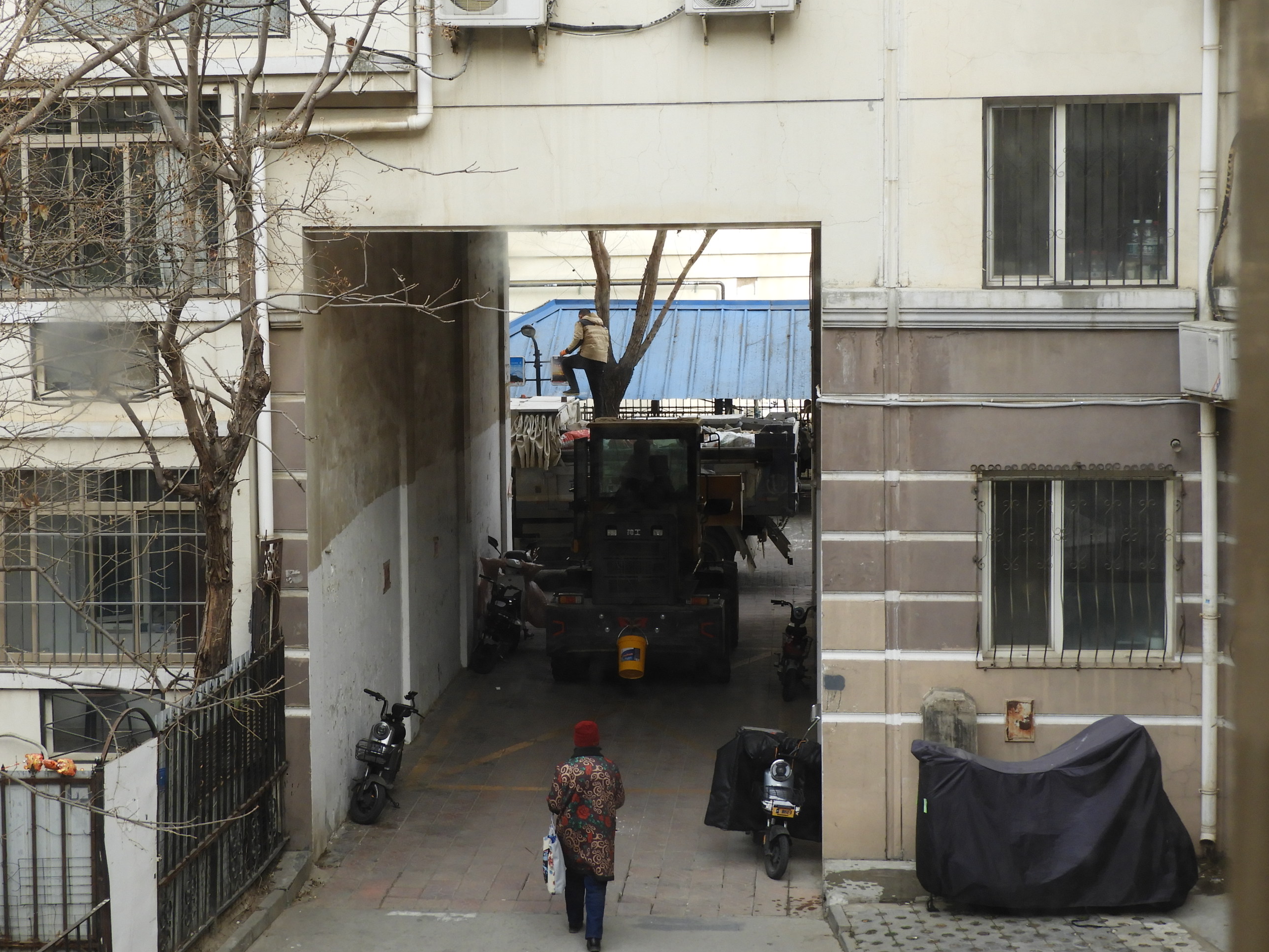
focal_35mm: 70
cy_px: 385
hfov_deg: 27.8
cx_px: 553
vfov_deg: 21.0
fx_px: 2566
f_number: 4
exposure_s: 1/200
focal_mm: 9.9
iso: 100
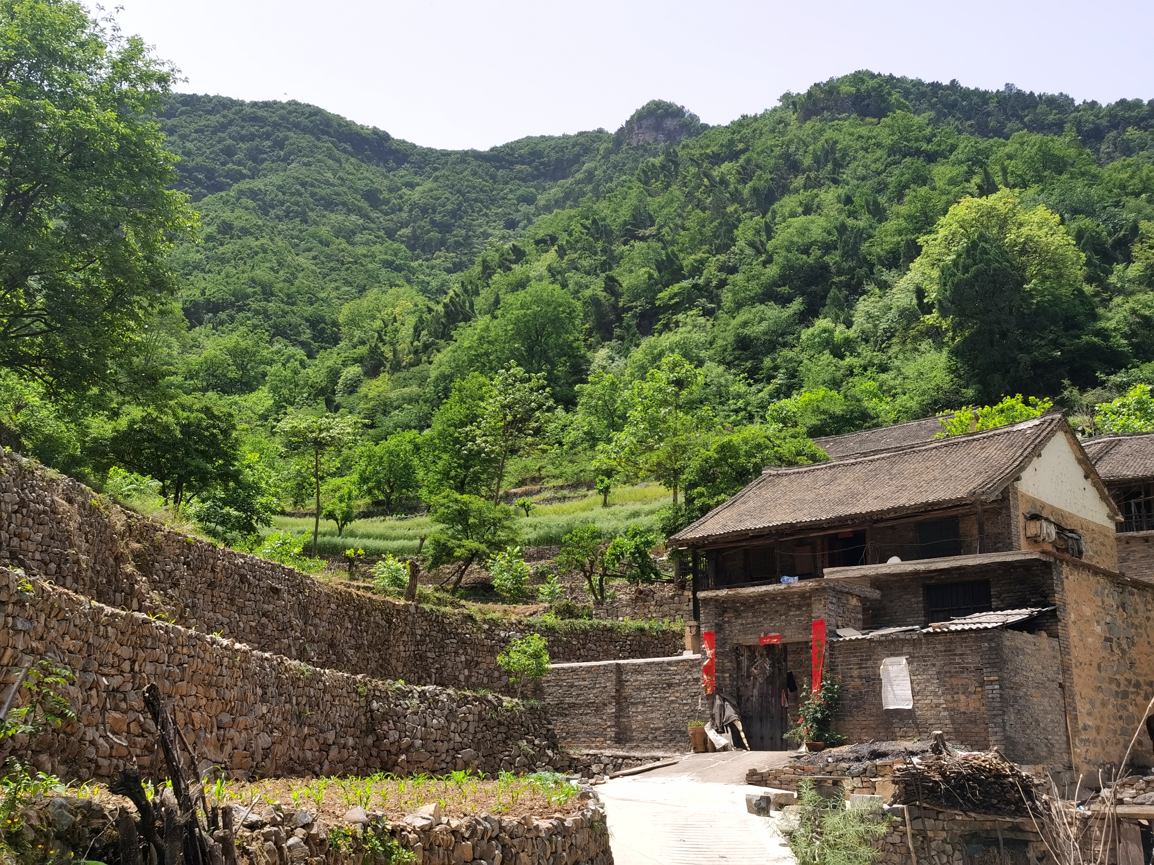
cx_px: 577
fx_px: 1200
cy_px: 432
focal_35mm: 36
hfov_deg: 51.4
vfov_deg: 39.7
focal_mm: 5.56
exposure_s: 1/2618
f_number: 1.6
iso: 50
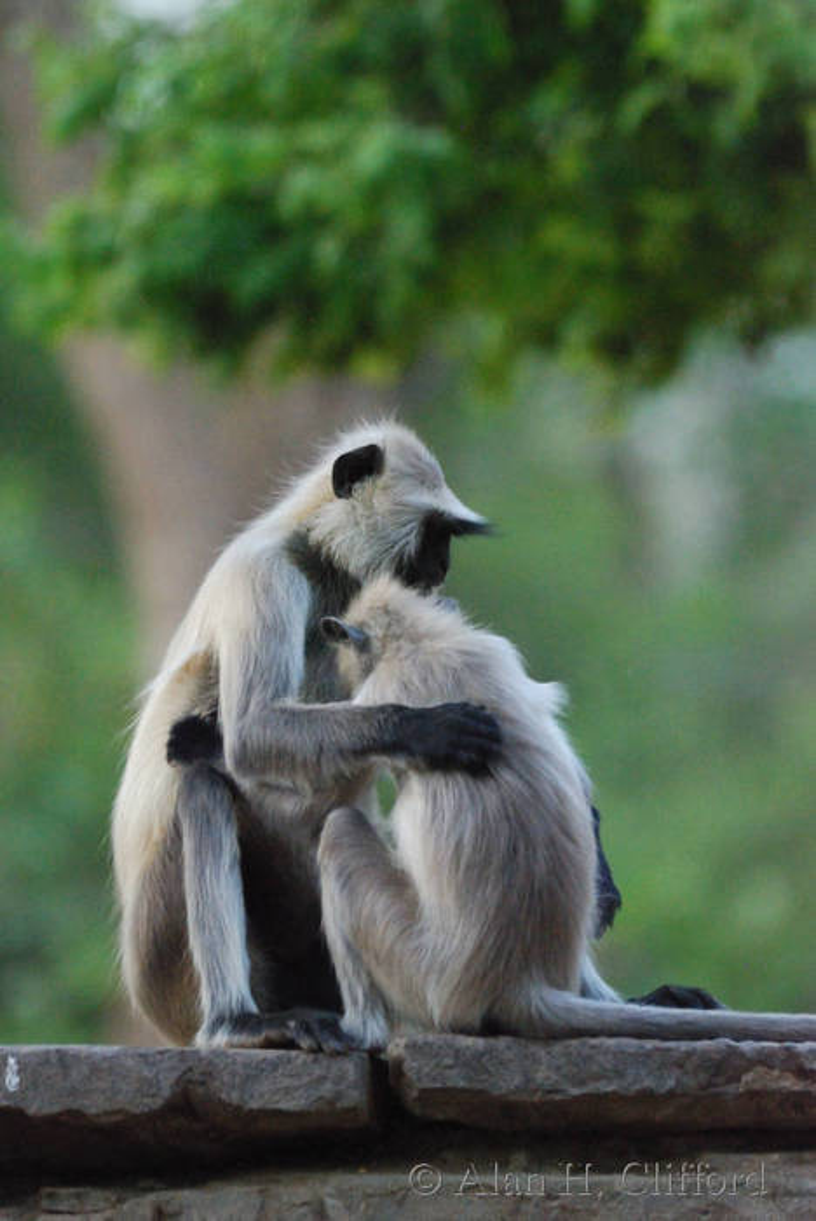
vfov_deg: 3.4
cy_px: 610
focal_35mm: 600
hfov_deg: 2.3
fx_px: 20358
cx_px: 408
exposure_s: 1/400
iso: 1600
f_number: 5.6
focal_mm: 400
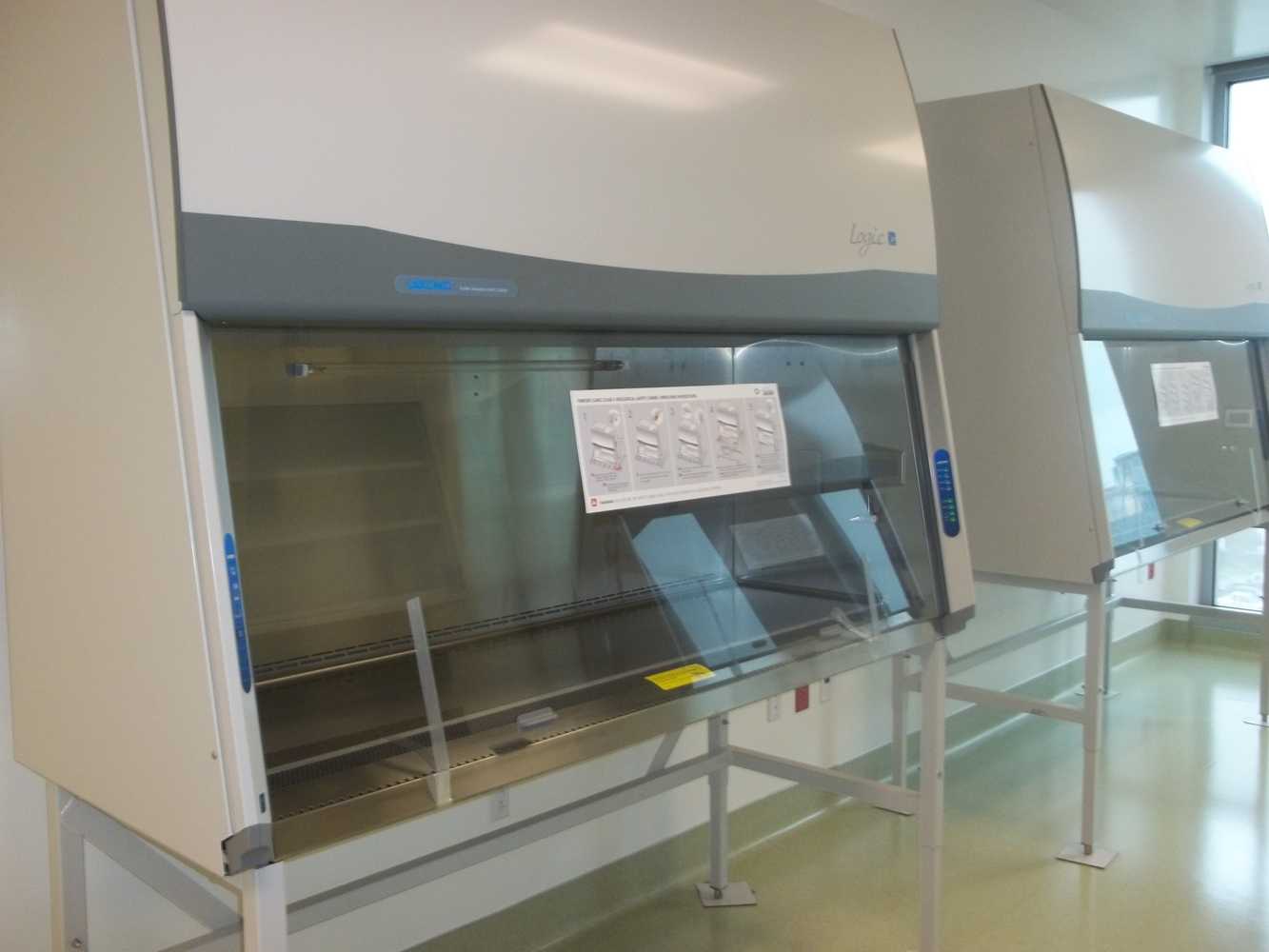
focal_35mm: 33
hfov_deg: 55.3
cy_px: 476
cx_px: 634
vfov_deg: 43.0
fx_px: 1210
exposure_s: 1/30
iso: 160
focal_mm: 5.9
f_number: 3.3
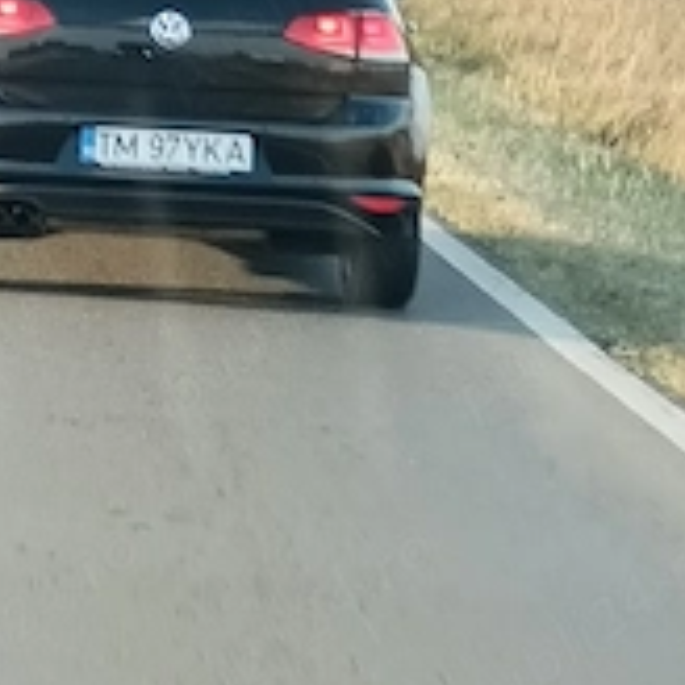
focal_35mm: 237
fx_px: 5306
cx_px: 150
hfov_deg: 7.4
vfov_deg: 7.4
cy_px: 63
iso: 135
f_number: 1.9
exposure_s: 1/100
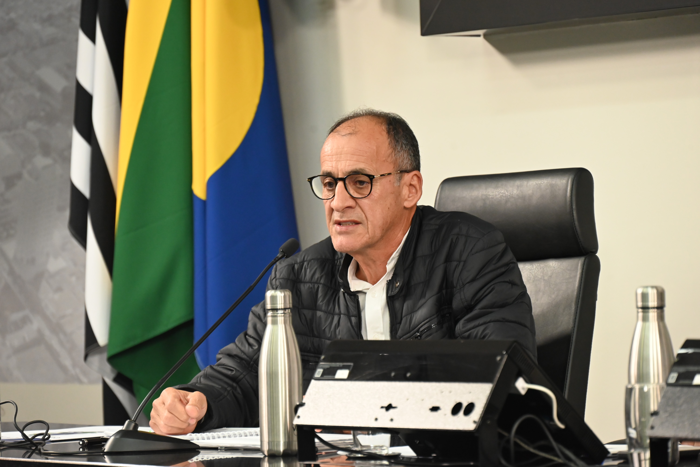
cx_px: 350
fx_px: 3307
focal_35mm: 170
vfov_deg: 8.1
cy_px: 234
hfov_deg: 12.1
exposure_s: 1/160
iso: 3200
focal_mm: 170
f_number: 6.3
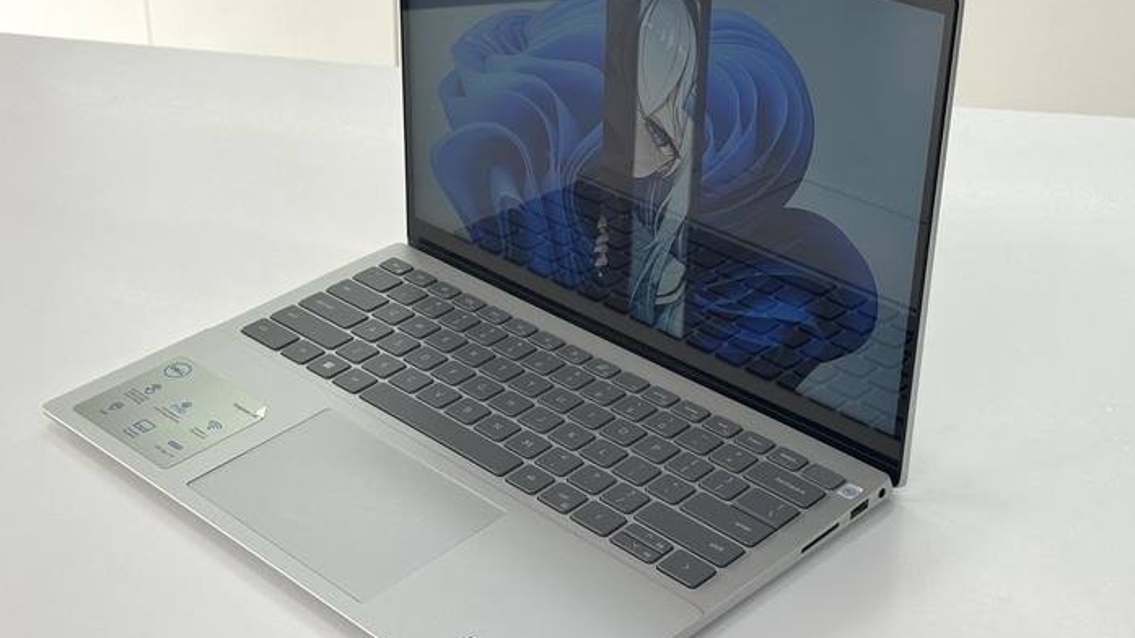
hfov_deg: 34.9
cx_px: 506
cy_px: 285
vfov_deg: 20.0
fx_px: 1806
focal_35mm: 60
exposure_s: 1/221
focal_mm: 6.76
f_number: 1.78
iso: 64
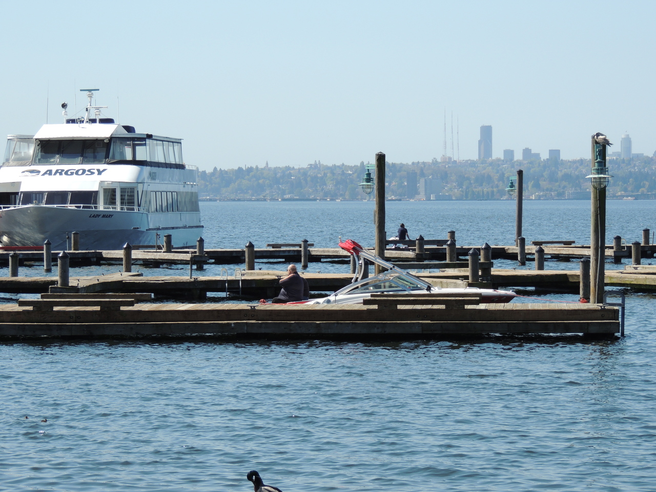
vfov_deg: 9.6
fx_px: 2937
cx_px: 328
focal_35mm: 155
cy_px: 246
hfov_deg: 12.7
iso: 100
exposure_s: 1/500
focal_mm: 27.6
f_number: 4.4
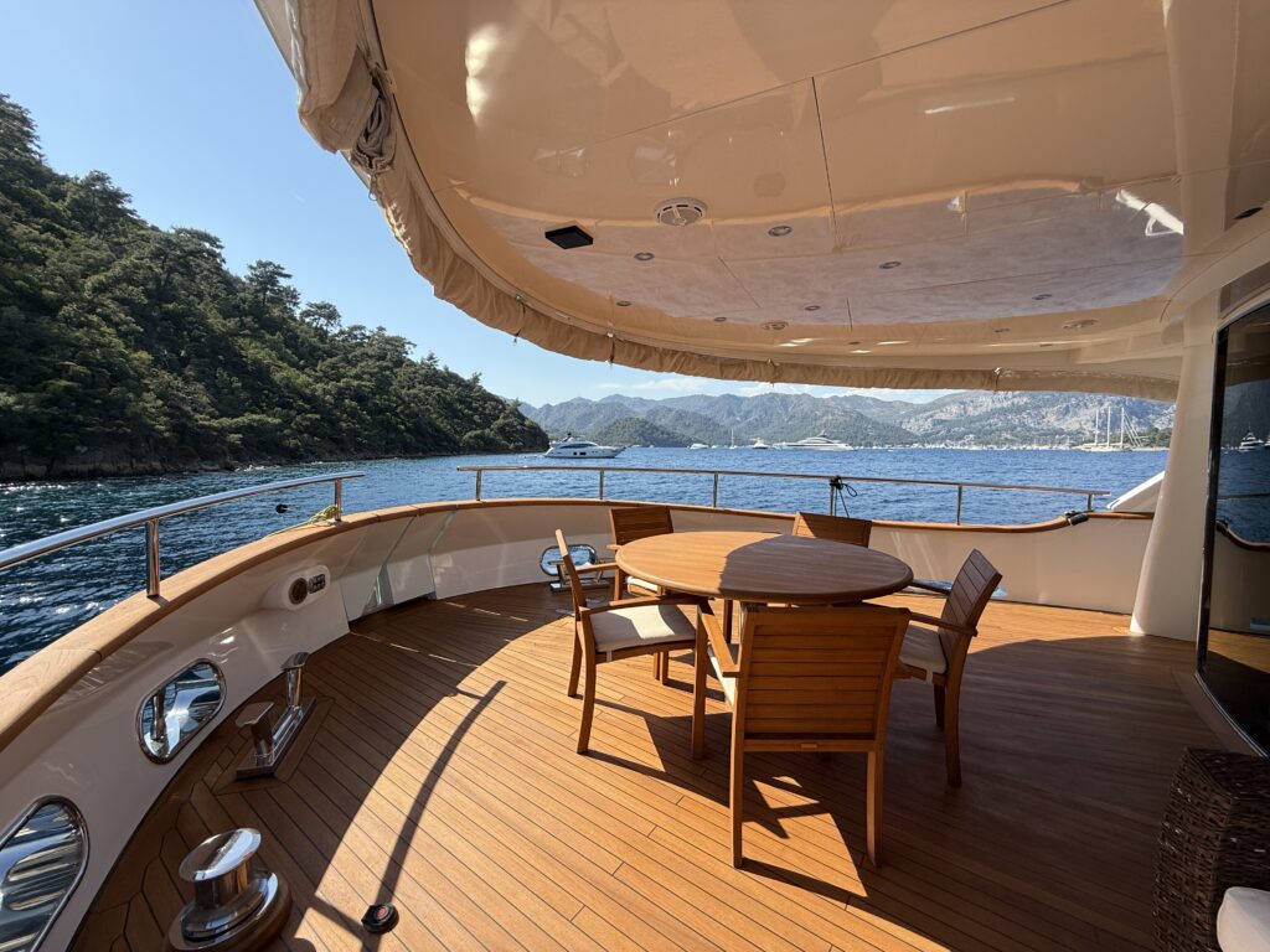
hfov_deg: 102.1
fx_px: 514
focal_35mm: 14
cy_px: 476
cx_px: 635
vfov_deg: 85.7
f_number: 2.2
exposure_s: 1/1189
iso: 50
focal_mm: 2.22
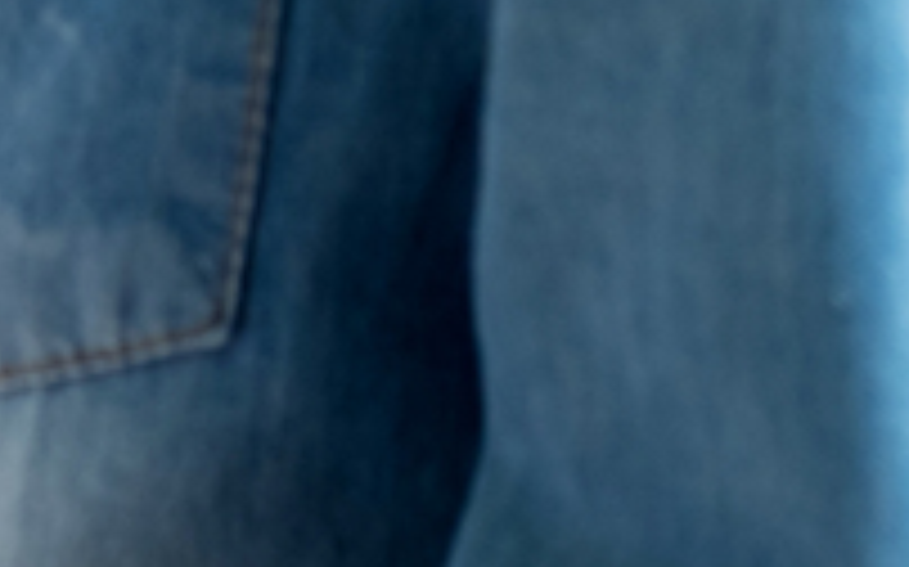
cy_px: 115
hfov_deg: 4.2
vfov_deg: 2.7
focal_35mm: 492
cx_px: -1181
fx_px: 12182
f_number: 4
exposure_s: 1/180
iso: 200
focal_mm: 55
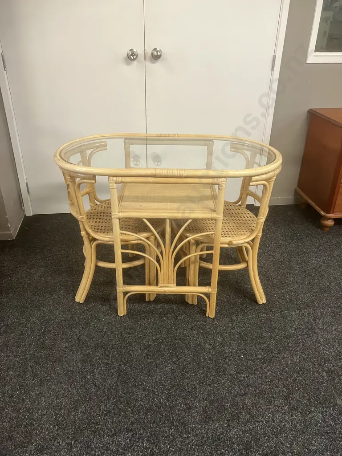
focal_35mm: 28
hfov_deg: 49.7
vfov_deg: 63.4
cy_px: 228
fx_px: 369
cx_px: 171
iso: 160
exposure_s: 1/50
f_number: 1.8
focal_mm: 3.99
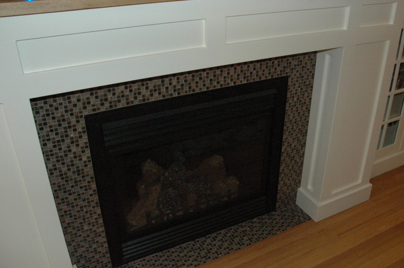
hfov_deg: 55.6
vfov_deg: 38.8
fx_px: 381
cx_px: 234
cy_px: 126
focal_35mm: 34
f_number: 5
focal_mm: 18
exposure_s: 1/60
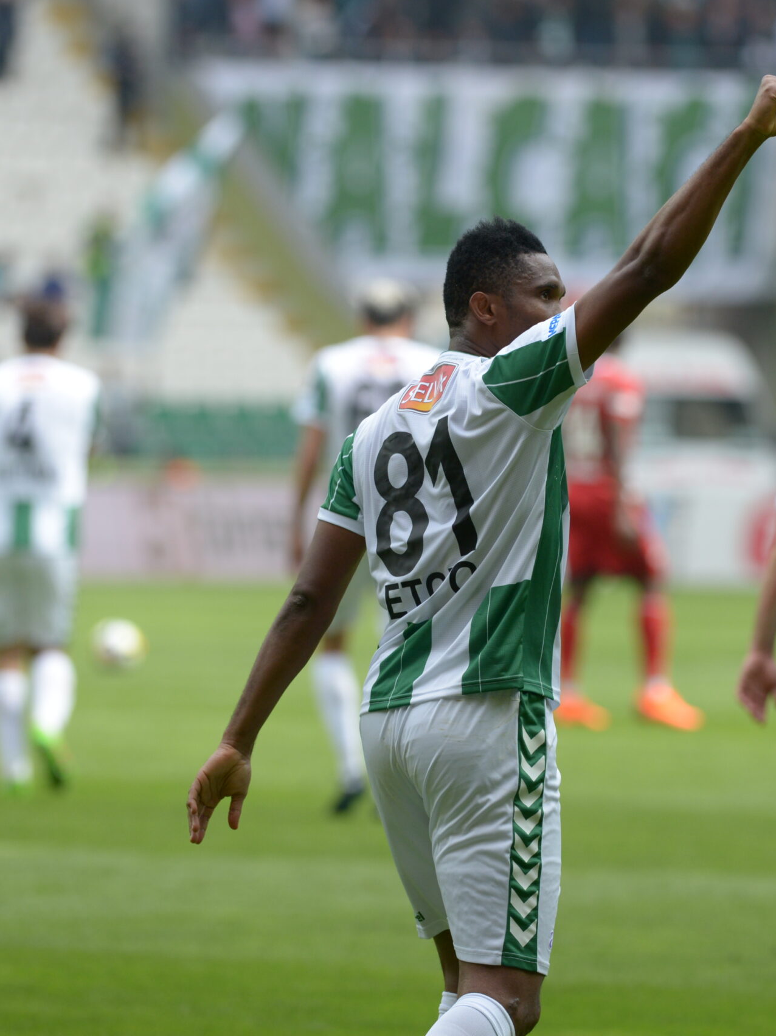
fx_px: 12975
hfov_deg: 3.4
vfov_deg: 4.6
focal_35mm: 434
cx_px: 593
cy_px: 518
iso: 800
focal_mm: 300
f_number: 5
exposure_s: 1/3200
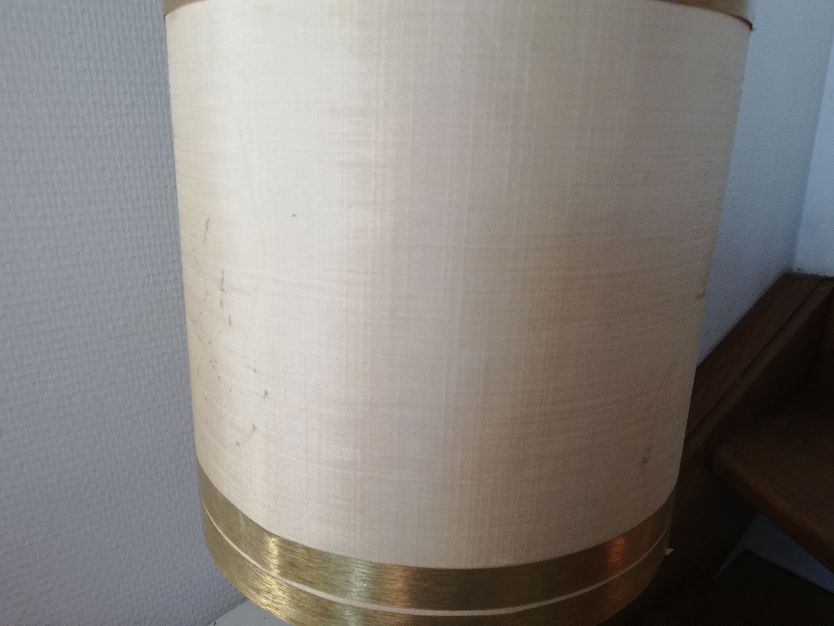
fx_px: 626
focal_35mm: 26
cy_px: 313
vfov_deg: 53.1
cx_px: 417
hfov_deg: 67.3
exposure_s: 1/50
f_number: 2.2
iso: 100
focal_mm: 3.81
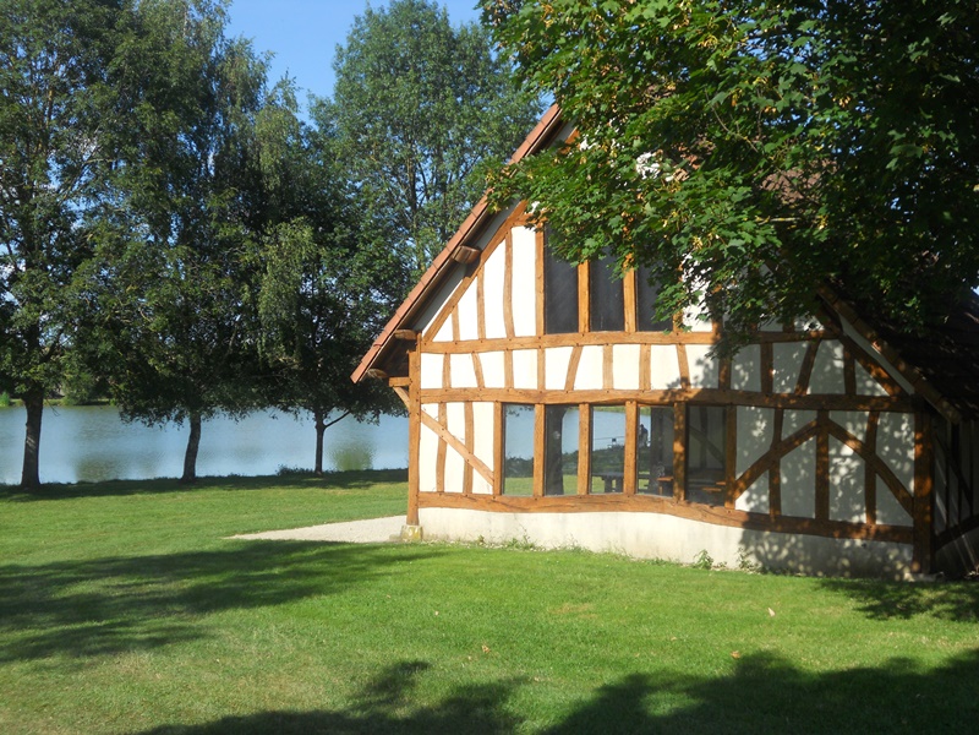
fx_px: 1301
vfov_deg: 31.5
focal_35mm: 46
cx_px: 490
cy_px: 368
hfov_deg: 41.2
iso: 80
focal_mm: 8.2
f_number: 4.3
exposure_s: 1/500
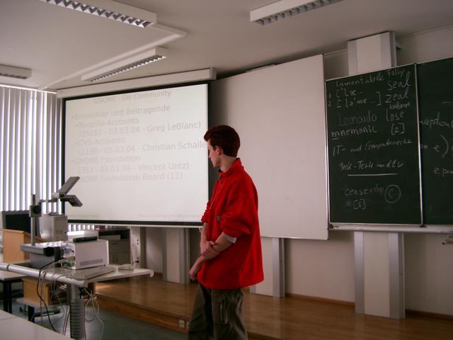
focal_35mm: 37
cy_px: 170
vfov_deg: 38.7
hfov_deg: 50.1
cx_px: 226
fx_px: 484
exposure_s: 1/60
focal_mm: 7.6
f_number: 2.6
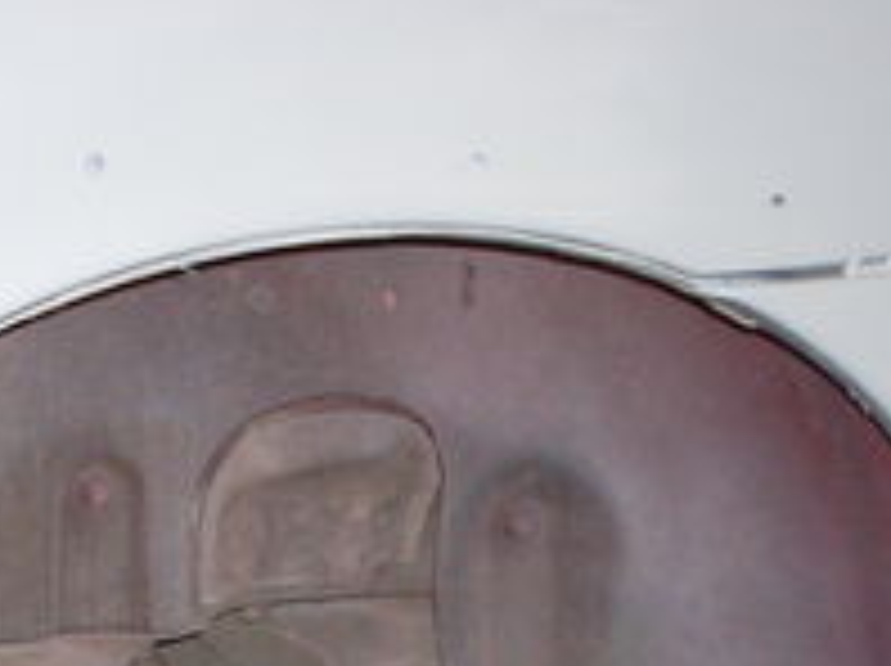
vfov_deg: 11.6
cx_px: 108
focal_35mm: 123
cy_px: 963
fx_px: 3162
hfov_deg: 15.9
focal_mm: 6.3
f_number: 2.8
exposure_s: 1/45
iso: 100
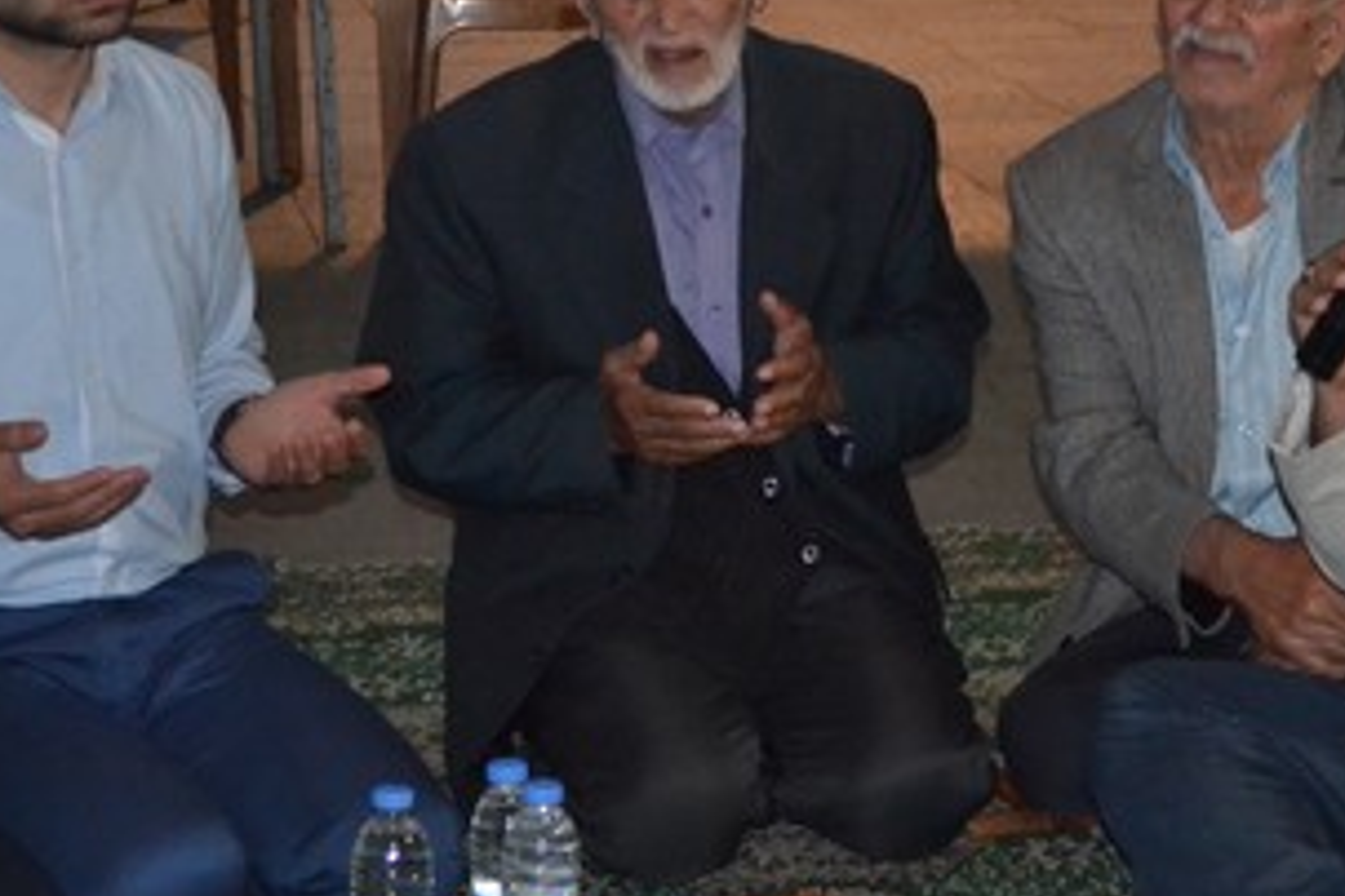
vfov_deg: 11.8
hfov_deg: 17.5
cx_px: 1021
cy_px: 304
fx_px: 4338
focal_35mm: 116
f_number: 5
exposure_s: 1/60
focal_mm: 35
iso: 3200
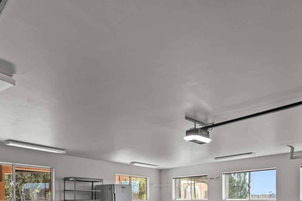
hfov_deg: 63.2
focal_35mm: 29
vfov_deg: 39.8
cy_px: 199
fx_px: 243
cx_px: 177
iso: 400
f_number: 8
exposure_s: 1/6
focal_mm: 14
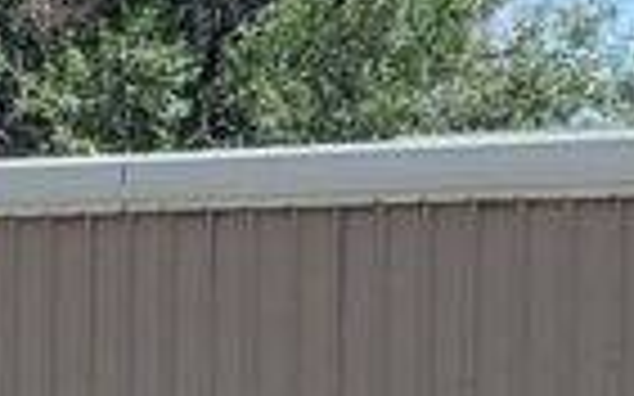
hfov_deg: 5.0
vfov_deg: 3.2
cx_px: -1142
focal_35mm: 401
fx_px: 6926
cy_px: 1346
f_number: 2.4
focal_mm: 6
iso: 16
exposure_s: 1/749
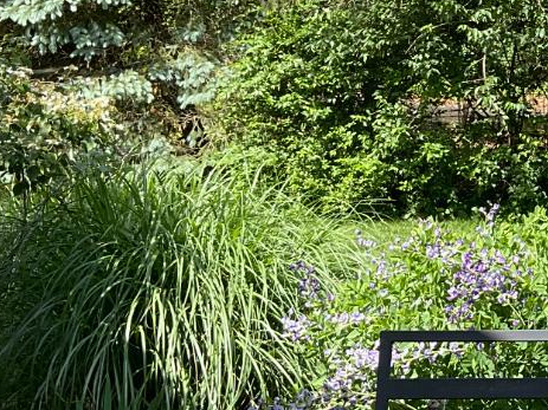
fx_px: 1488
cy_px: 74
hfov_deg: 19.3
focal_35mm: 94
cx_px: 704
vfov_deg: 15.6
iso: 16
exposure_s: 1/674
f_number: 1.8
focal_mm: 3
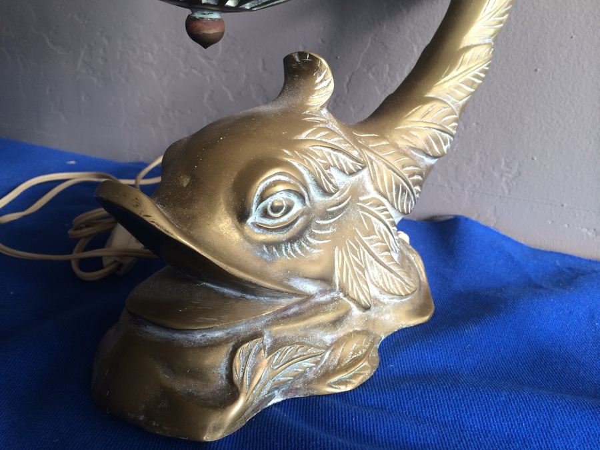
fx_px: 520
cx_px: 300
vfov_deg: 46.8
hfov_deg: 60.0
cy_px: 225
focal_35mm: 30
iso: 40
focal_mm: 4.12
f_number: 2.2
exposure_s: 1/40
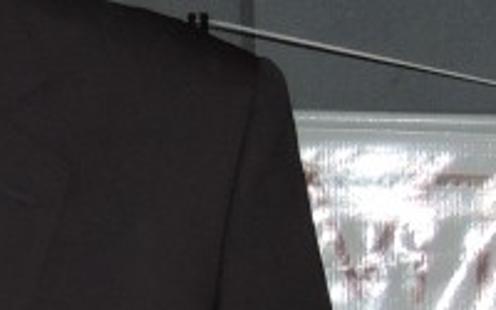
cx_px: -687
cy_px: 377
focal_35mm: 272
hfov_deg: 7.3
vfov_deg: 4.8
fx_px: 3677
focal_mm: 8.9
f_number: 3.6
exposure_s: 1/40
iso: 200
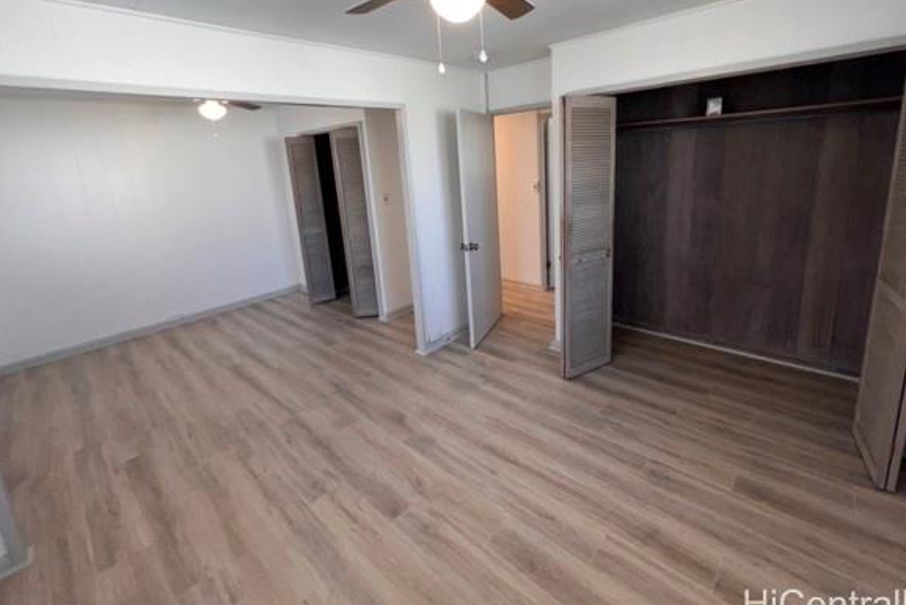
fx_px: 378
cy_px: 242
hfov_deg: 100.3
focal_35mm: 15
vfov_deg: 76.5
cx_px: 473
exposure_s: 1/76
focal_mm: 1.57
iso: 64
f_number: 1.8
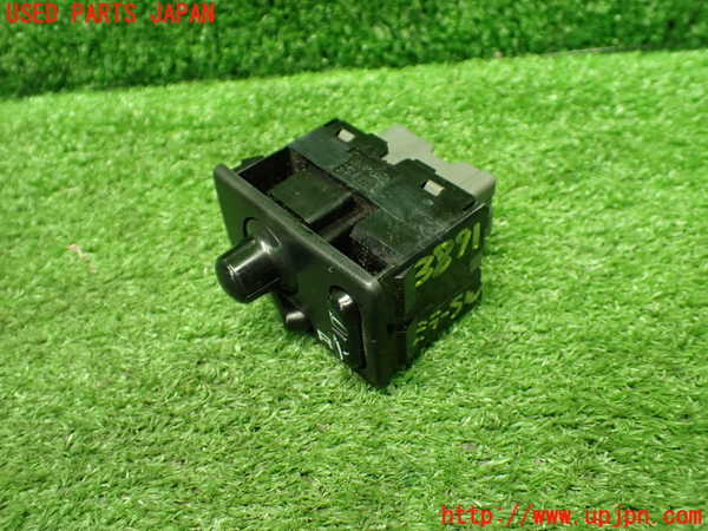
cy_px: 266
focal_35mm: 32
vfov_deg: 44.2
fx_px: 654
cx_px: 354
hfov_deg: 56.8
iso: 800
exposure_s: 1/60
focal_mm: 5.79
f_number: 2.4
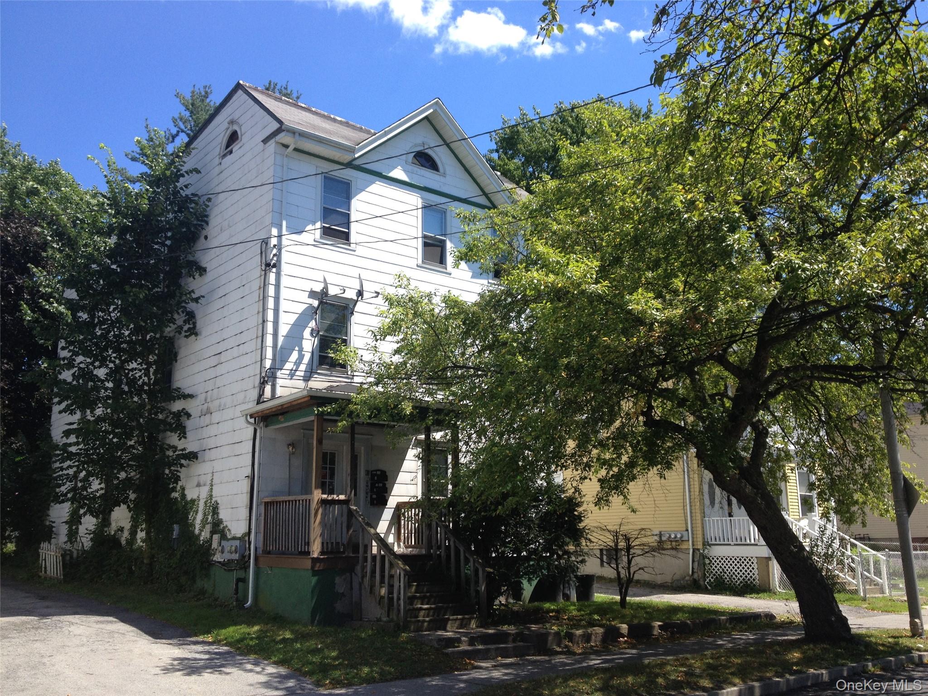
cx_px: 464
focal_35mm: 35
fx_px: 938
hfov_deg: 52.6
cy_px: 348
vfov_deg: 40.7
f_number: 2.4
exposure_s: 1/876
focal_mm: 4.28
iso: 50
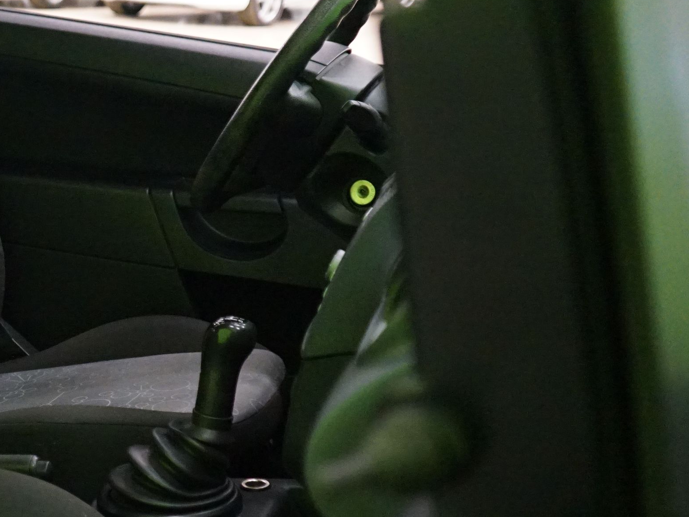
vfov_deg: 21.6
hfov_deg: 26.0
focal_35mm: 68
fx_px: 1354
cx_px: -102
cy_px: 284
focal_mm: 28
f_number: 3.5
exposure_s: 1/50
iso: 6400
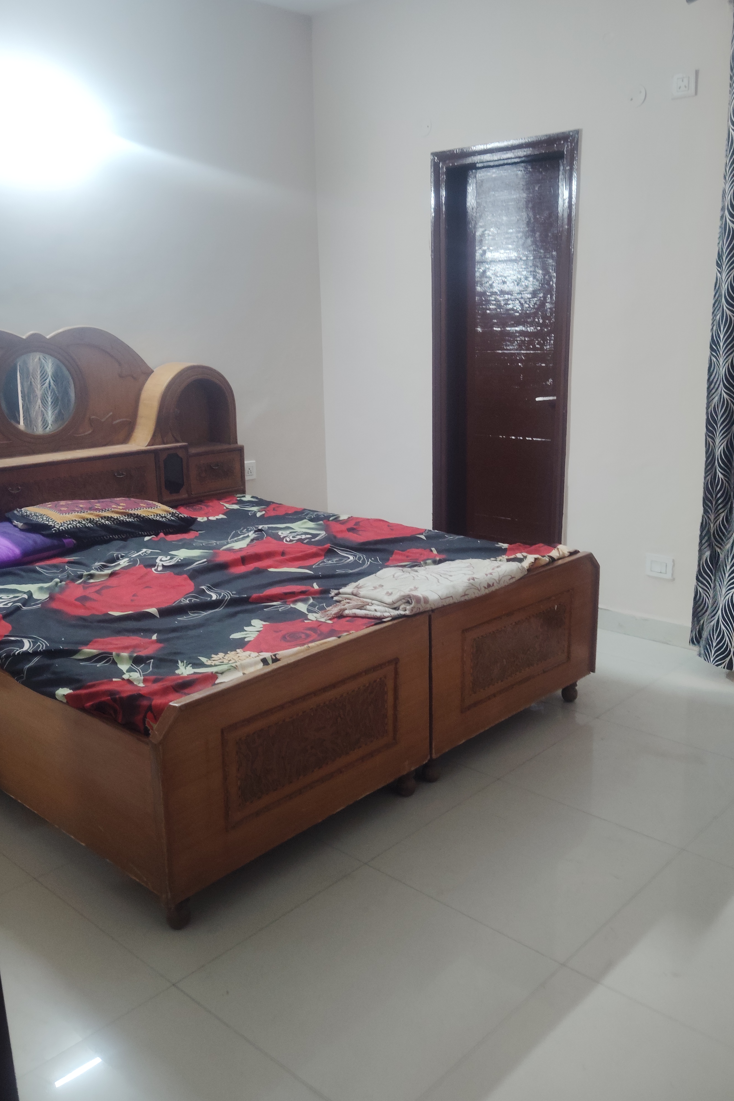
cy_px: 553
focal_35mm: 30
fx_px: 917
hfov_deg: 43.6
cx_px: 395
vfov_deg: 61.9
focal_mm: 4.22
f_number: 1.8
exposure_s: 1/33.3
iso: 581
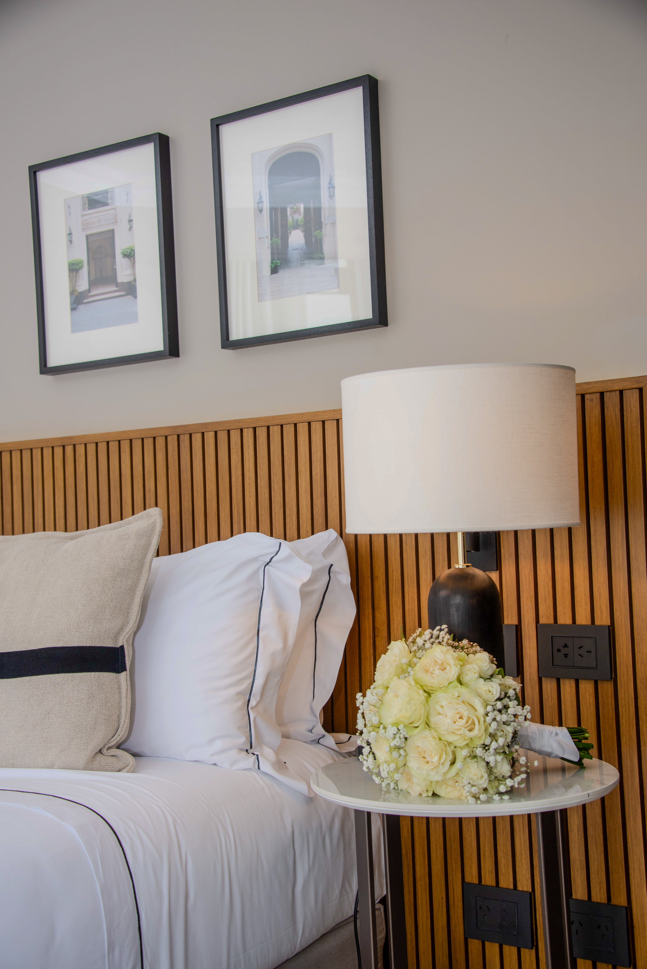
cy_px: 484
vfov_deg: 41.1
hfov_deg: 28.1
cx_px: 324
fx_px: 1293
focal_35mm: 48
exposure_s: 1/100
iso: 400
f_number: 5.6
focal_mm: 48
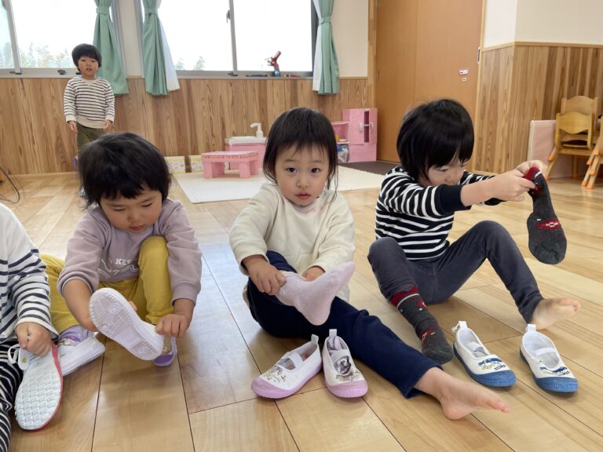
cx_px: 302
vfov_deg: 53.1
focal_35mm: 26
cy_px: 226
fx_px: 453
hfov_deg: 67.3
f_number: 1.6
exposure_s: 1/121
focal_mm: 4.2
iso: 50
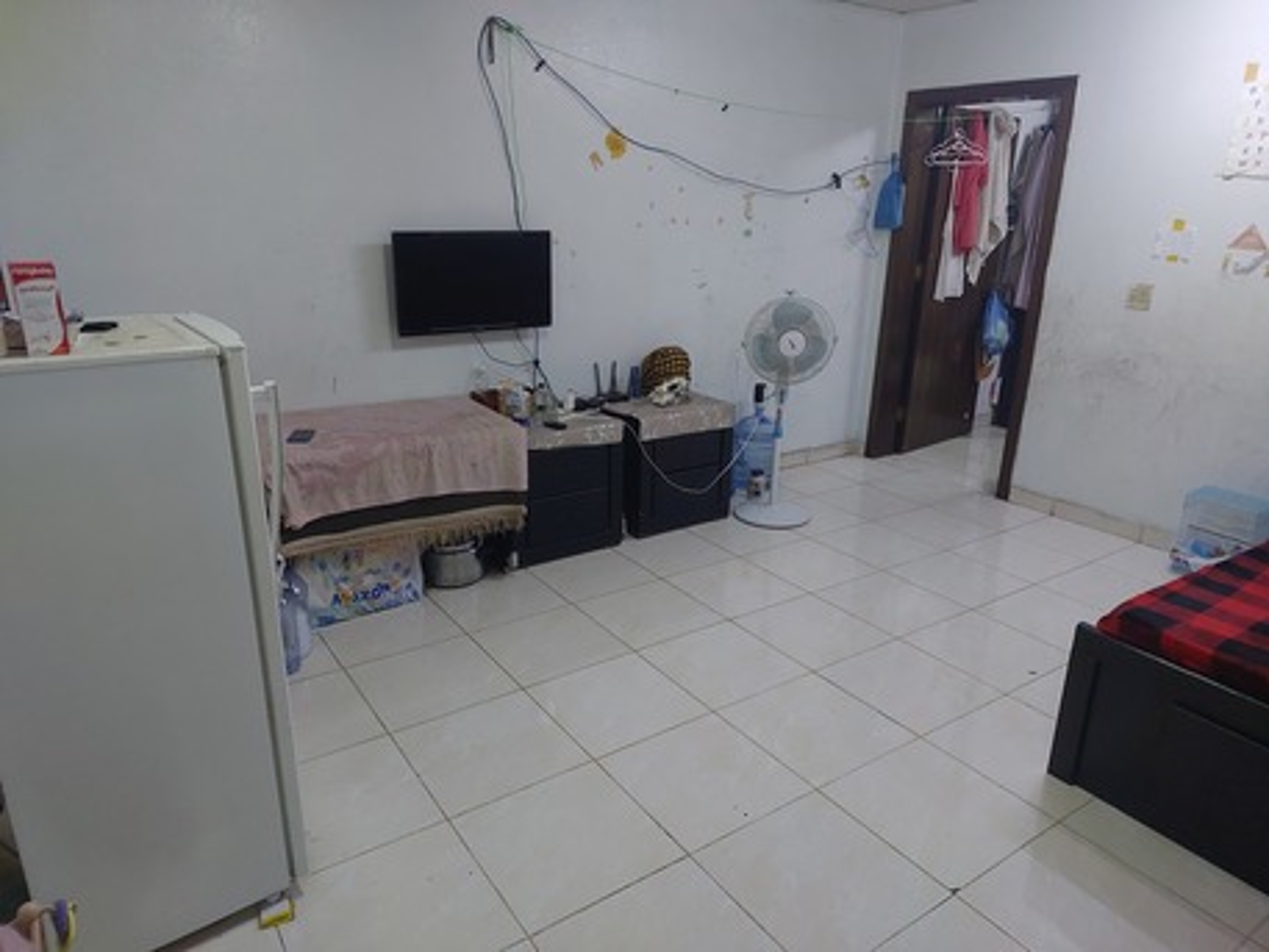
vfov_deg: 58.9
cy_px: 476
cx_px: 634
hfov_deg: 73.9
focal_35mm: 23
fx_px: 843
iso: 400
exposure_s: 1/40
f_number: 1.8
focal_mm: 5.06
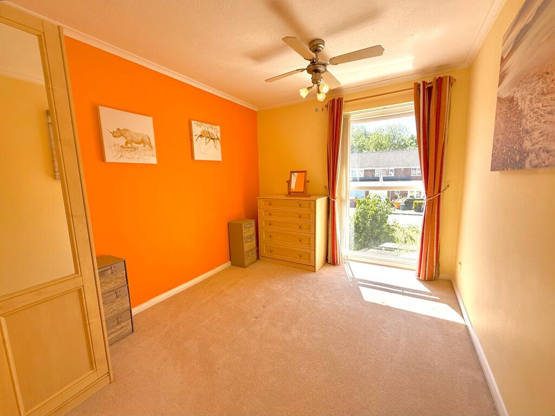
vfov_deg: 85.7
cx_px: 278
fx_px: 224
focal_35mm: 14
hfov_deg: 102.1
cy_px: 208
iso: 64
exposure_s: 1/403
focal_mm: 2.22
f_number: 2.2
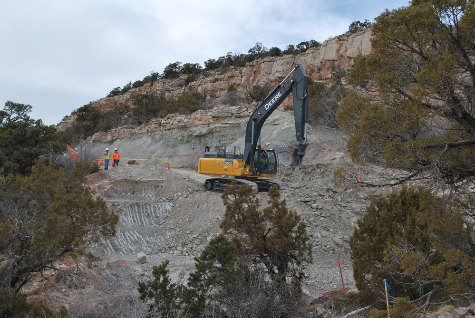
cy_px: 159
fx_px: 634
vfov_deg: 28.2
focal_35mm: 48
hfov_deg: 41.1
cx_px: 238
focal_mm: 32
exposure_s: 1/200
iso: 100
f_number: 7.1
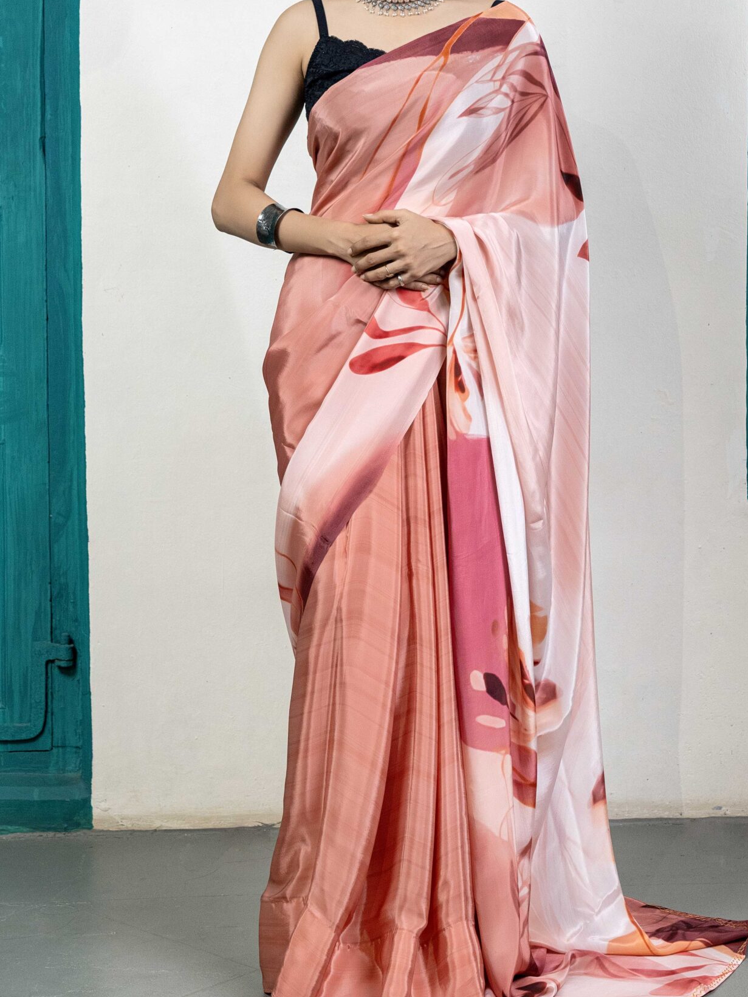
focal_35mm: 66
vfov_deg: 29.2
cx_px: 402
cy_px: 327
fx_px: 1901
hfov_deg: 22.3
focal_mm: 44
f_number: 5.6
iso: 1250
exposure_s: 1/160
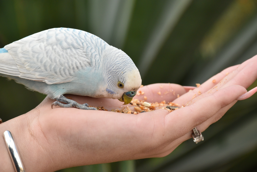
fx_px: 1124
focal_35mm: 158
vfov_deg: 8.7
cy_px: 86
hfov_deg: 13.0
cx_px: 128
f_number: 8
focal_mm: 105
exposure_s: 1/800
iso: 800
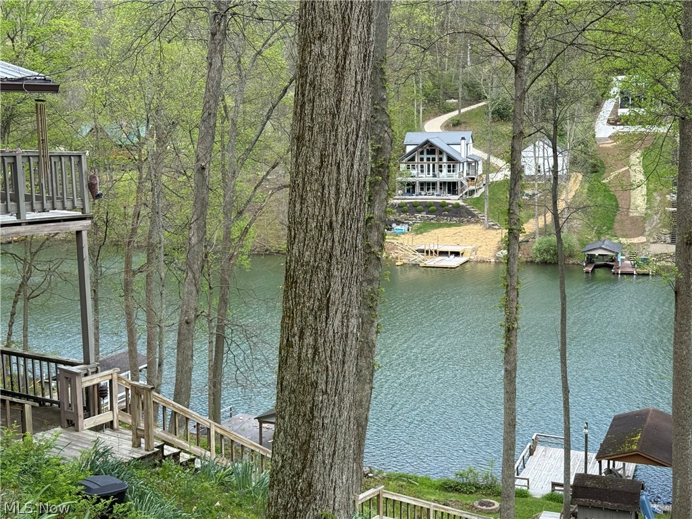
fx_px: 960
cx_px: 346
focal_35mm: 48
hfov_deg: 39.7
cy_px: 260
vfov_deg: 30.3
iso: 100
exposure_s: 1/1222
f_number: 1.78
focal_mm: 6.76
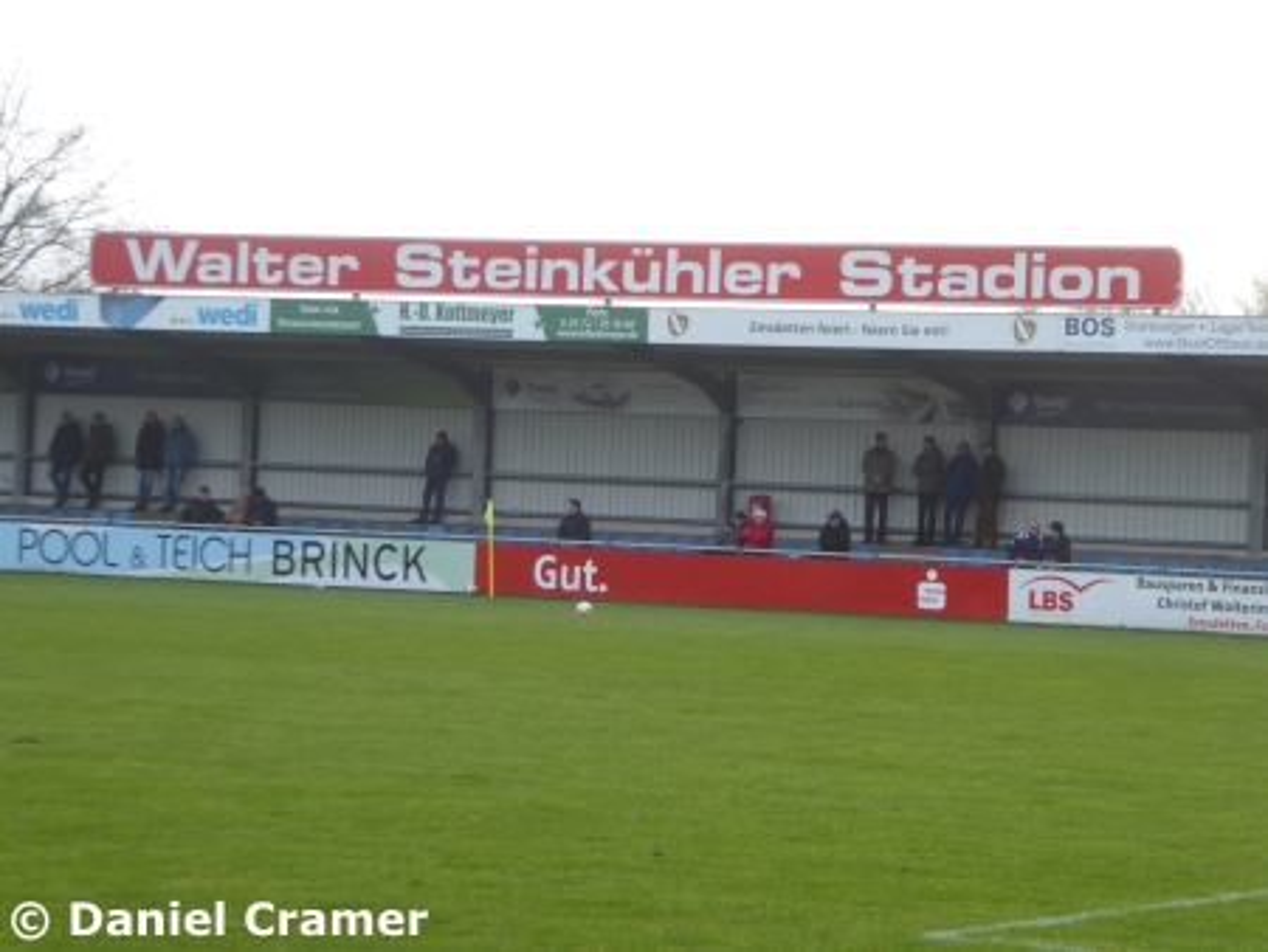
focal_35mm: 143
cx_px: 634
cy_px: 476
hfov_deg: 13.8
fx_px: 5241
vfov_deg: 10.4
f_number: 5.4
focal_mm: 25.6
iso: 125
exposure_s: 1/80
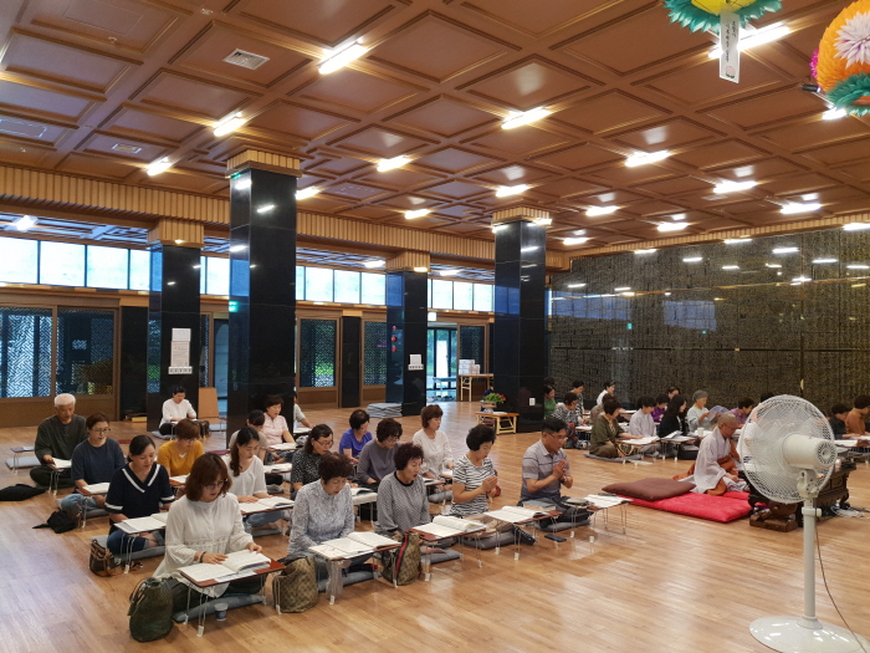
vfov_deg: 53.1
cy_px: 326
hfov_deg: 67.3
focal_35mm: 26
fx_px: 653
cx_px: 435
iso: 125
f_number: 1.5
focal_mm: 4.3
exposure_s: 1/24
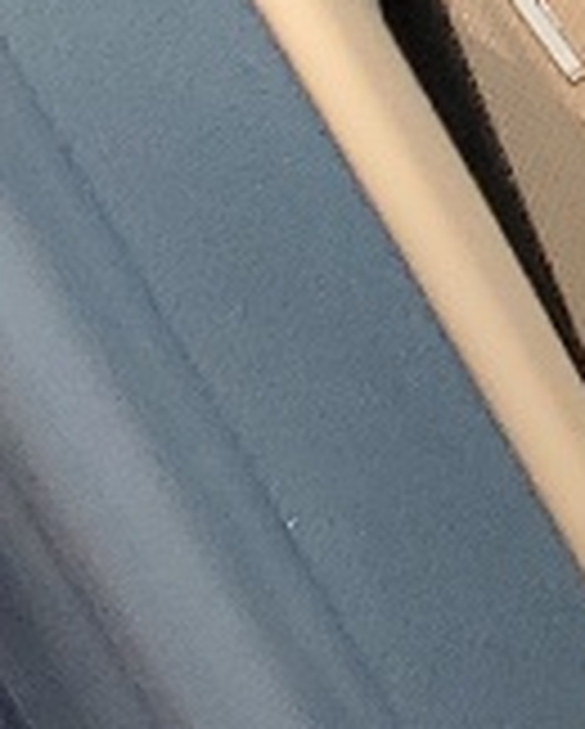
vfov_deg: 7.4
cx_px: 2516
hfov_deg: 5.3
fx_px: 5400
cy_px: -675
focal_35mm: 250
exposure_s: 1/172
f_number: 1.5
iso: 50
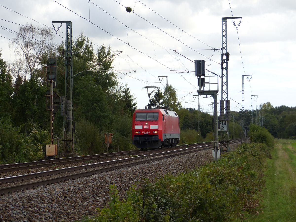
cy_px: 111
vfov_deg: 13.0
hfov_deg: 17.3
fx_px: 975
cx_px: 148
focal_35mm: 114
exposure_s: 1/640
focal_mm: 20.5
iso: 100
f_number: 2.8
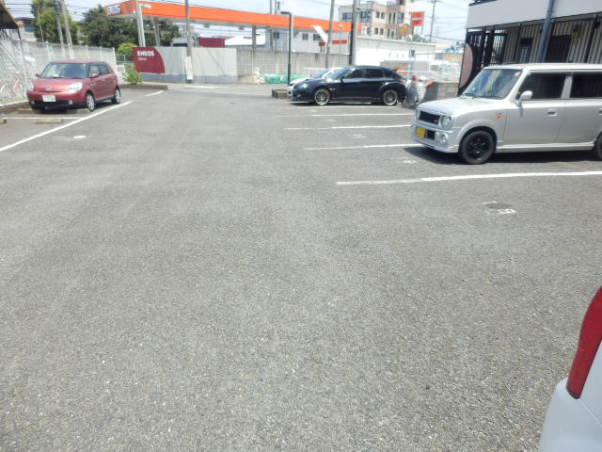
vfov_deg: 56.8
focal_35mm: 24
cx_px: 301
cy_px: 226
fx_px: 417
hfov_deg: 71.6
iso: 80
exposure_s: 1/640
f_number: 3
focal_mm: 4.2
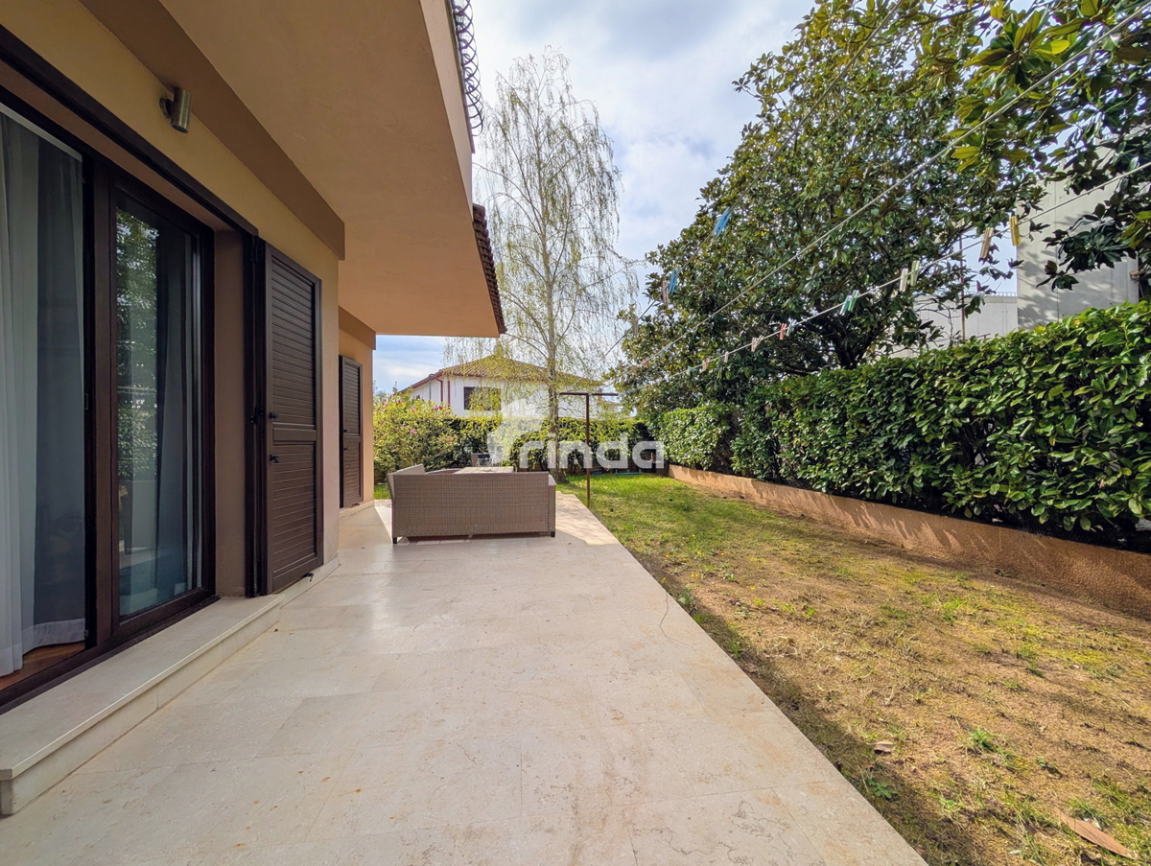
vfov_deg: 94.6
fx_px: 399
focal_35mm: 12
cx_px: 576
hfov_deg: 110.5
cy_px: 433
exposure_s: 1/4505
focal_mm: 2.02
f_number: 1.7
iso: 55
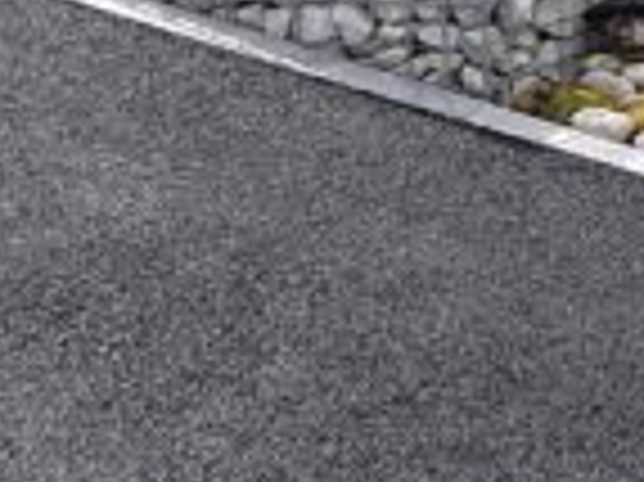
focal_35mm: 145
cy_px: -248
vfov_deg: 9.9
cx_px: 1324
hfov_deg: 12.0
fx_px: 2695
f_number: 1.9
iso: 40
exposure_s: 1/1695
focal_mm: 2.91
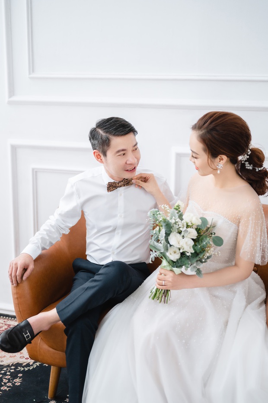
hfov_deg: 27.0
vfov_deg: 39.6
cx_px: 134
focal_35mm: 50
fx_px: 559
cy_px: 202
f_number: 2
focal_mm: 50
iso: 800
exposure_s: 1/100
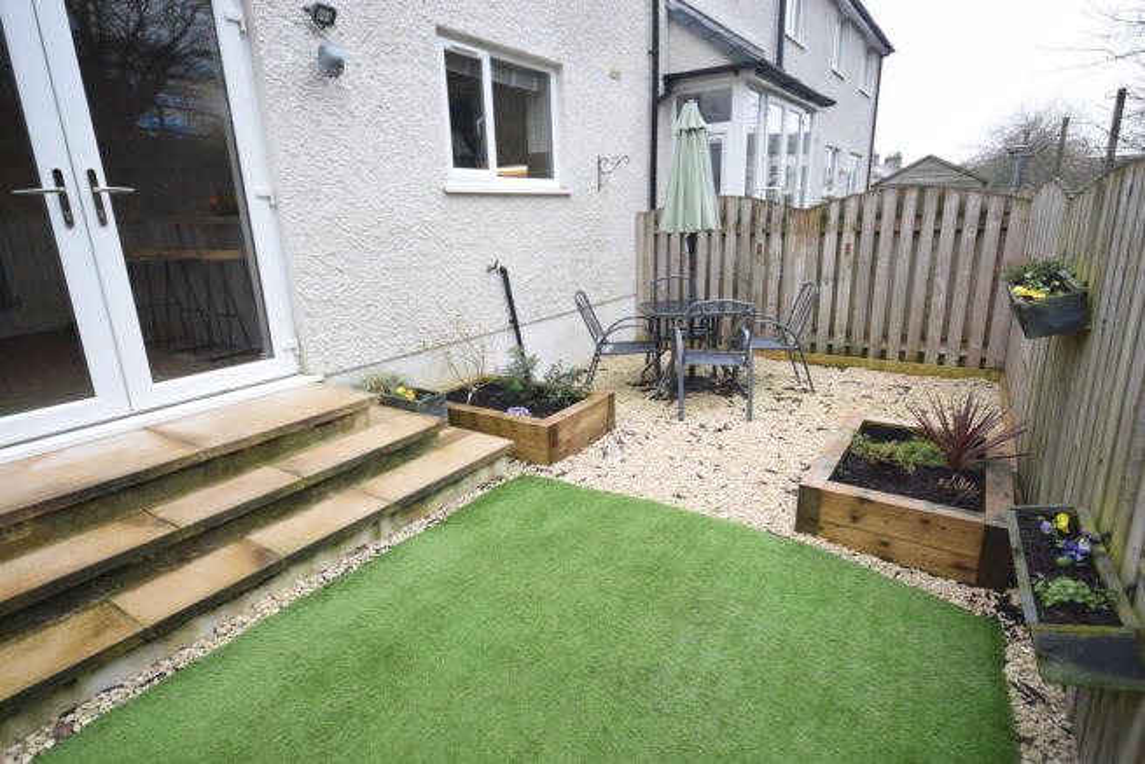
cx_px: 572
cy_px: 382
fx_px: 620
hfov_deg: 85.4
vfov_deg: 63.2
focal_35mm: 20
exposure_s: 1/160
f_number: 6.3
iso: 400
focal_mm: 13
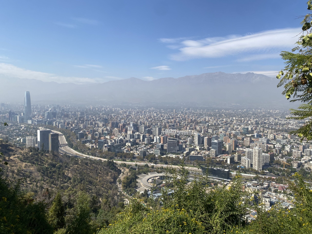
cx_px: 156
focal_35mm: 26
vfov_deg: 53.1
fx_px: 234
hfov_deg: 67.3
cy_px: 117
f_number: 1.8
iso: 32
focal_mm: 4.25
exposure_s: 1/3125
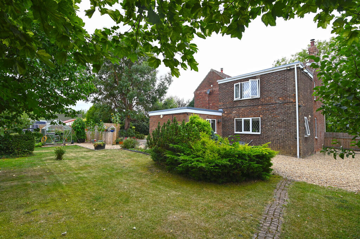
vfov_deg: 70.3
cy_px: 120
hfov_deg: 93.3
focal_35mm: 17
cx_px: 180
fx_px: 170
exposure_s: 1/100
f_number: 5
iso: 100
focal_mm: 17
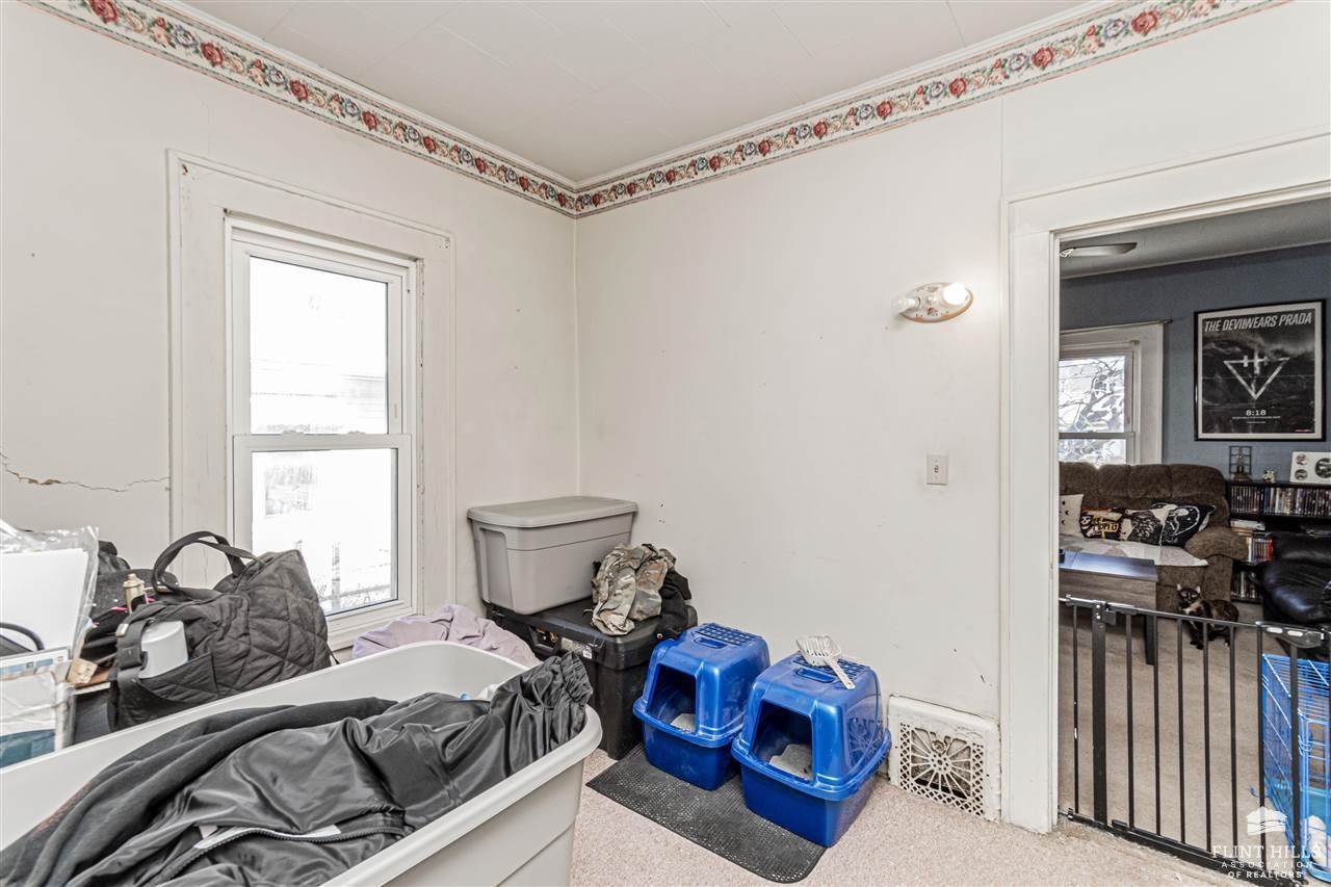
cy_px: 444
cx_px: 666
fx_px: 554
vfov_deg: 77.3
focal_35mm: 15
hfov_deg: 100.4
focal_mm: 10
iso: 1000
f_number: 10
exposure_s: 1/60
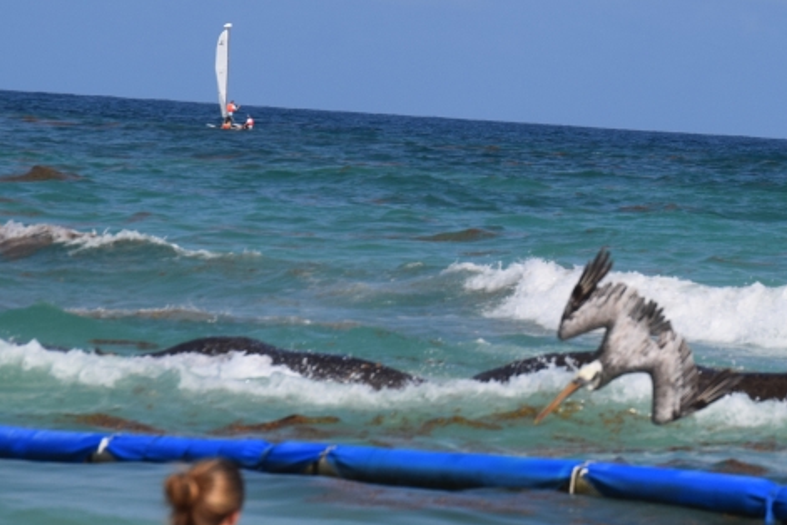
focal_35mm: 391
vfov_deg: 3.5
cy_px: 194
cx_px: 815
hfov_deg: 5.3
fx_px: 8547
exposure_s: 1/2000
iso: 280
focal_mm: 120
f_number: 8
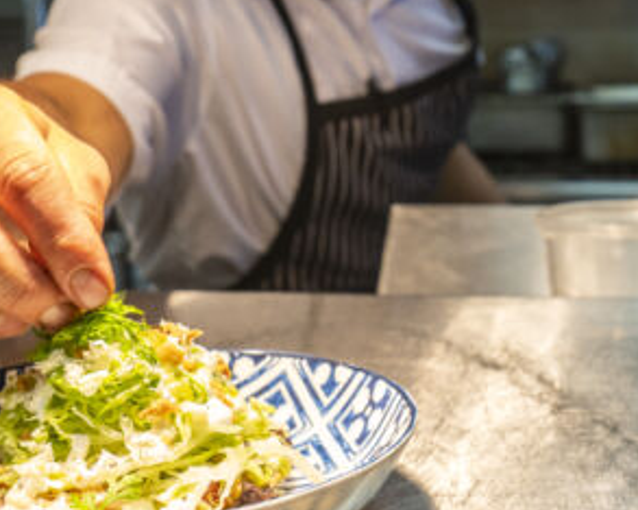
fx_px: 1453
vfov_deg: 19.8
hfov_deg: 24.2
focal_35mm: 77
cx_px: 557
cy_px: 137
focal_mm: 30
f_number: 5.6
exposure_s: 1/80
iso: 800
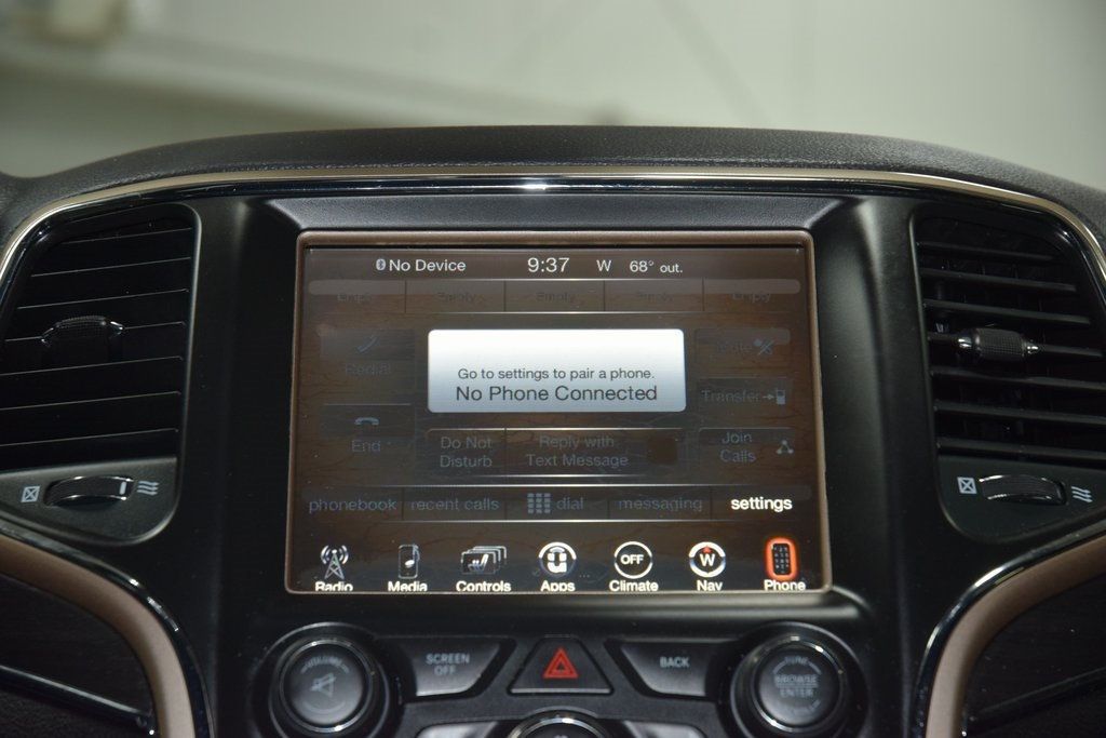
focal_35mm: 105
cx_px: 553
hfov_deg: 19.5
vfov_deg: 13.0
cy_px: 369
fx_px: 3226
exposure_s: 1/60
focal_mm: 70
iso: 900
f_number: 4.5
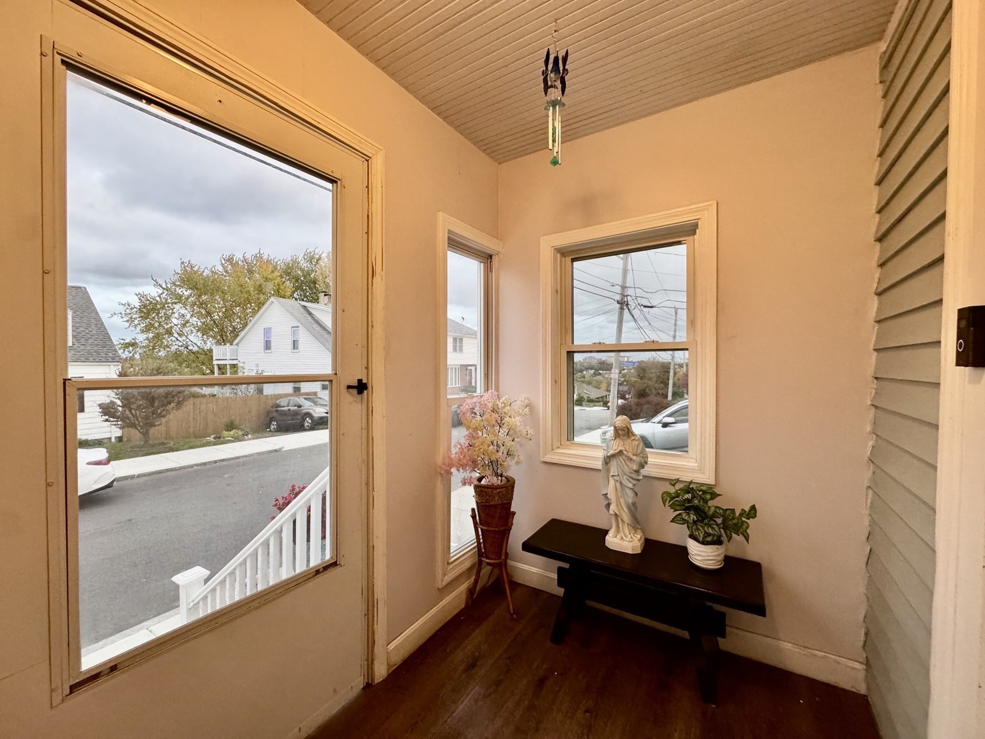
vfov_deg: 85.7
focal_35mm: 14
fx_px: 398
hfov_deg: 102.1
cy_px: 370
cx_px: 492
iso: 320
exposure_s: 1/60
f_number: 2.2
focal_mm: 2.22
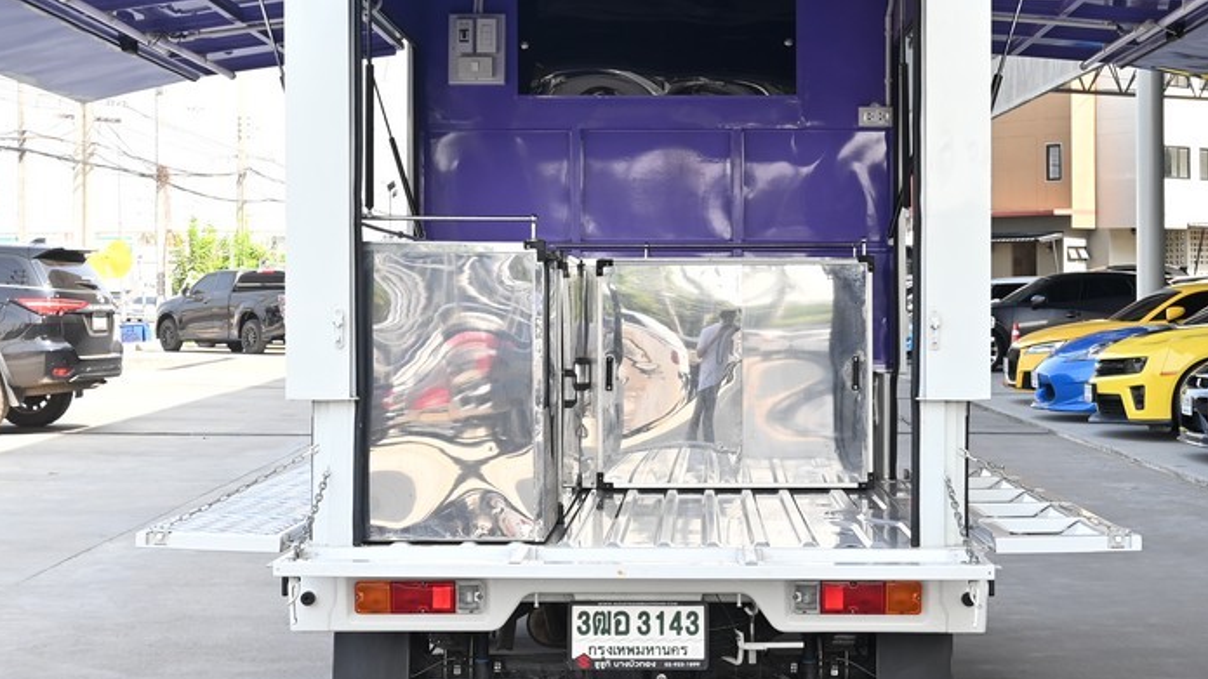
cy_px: 300
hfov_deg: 31.0
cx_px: 669
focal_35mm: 68
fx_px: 2178
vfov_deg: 17.7
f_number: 6.3
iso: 200
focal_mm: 27.5
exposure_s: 1/160
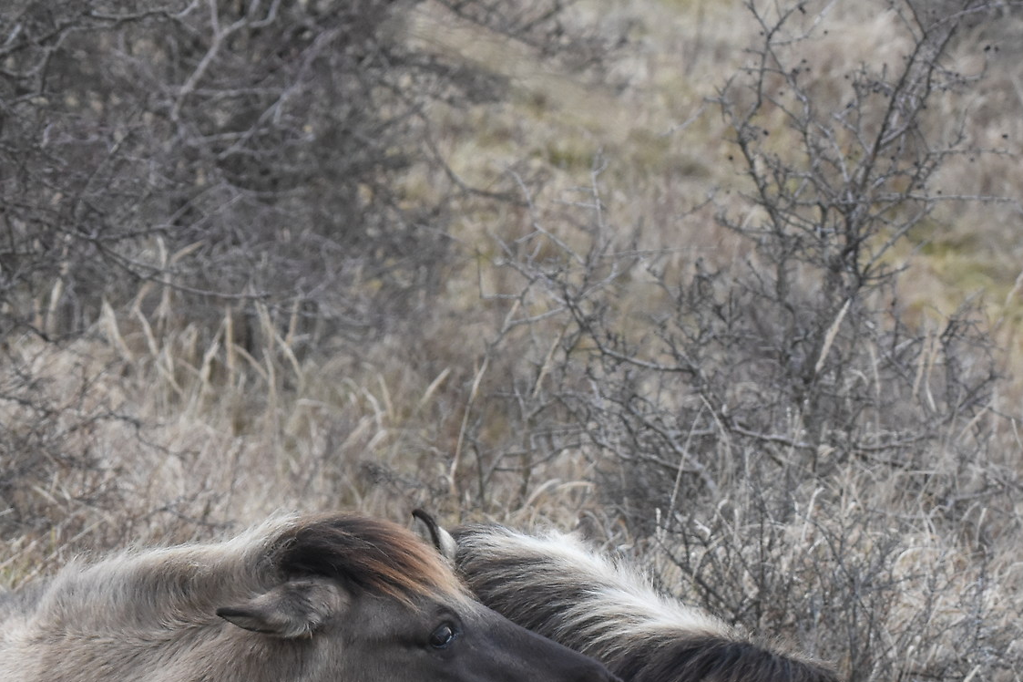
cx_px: 246
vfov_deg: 2.9
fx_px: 13664
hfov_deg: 4.3
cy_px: 715
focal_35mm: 481
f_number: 9
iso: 1250
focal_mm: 150
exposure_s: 1/160
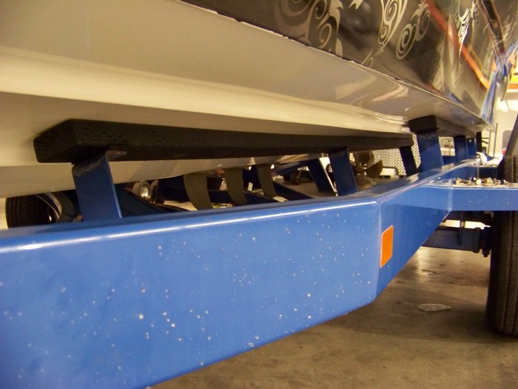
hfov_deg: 51.4
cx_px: 259
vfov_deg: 39.7
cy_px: 194
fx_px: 539
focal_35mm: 36
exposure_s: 1/6
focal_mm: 5.85
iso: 400
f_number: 2.8
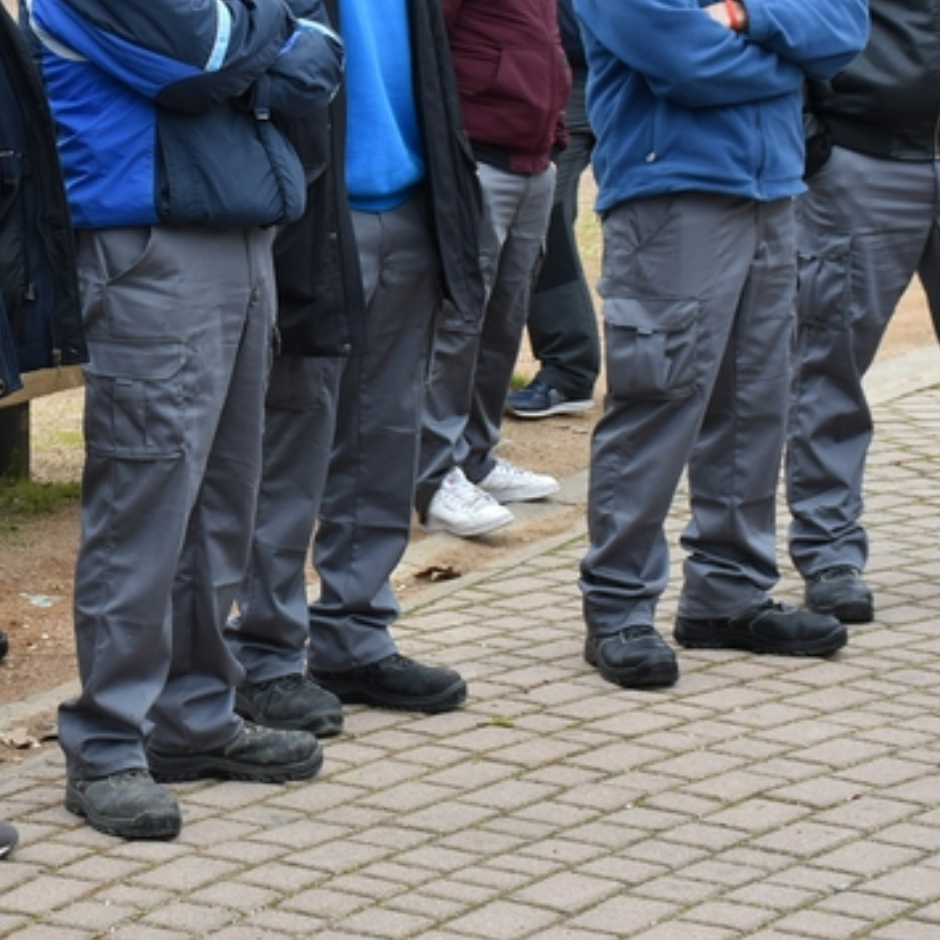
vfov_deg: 14.2
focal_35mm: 123
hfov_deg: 13.9
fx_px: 3779
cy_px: 334
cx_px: -40
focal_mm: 38
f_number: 6.3
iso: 400
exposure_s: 1/160
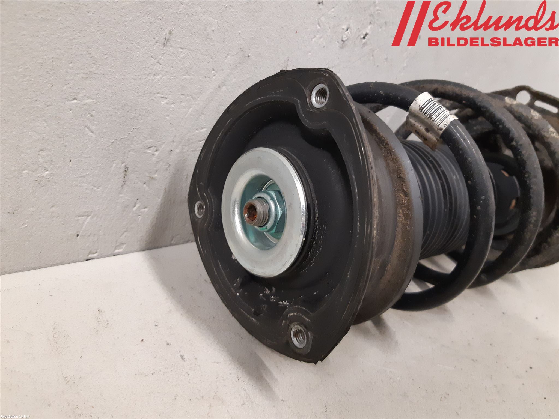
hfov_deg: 67.3
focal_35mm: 26
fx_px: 420
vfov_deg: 53.1
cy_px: 210
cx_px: 280
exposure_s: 1/50
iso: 320
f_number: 1.7
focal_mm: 3.93
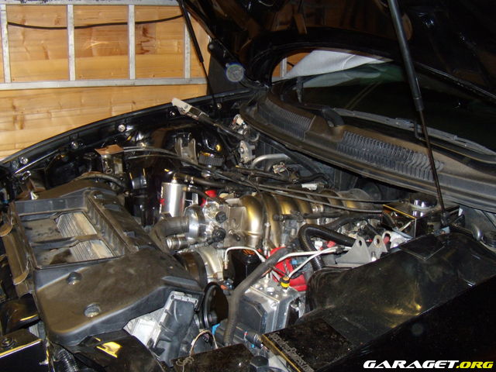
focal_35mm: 36
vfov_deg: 39.7
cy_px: 186
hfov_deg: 51.4
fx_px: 516
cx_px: 248
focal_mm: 6.4
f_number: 3.6
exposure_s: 1/30
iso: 200
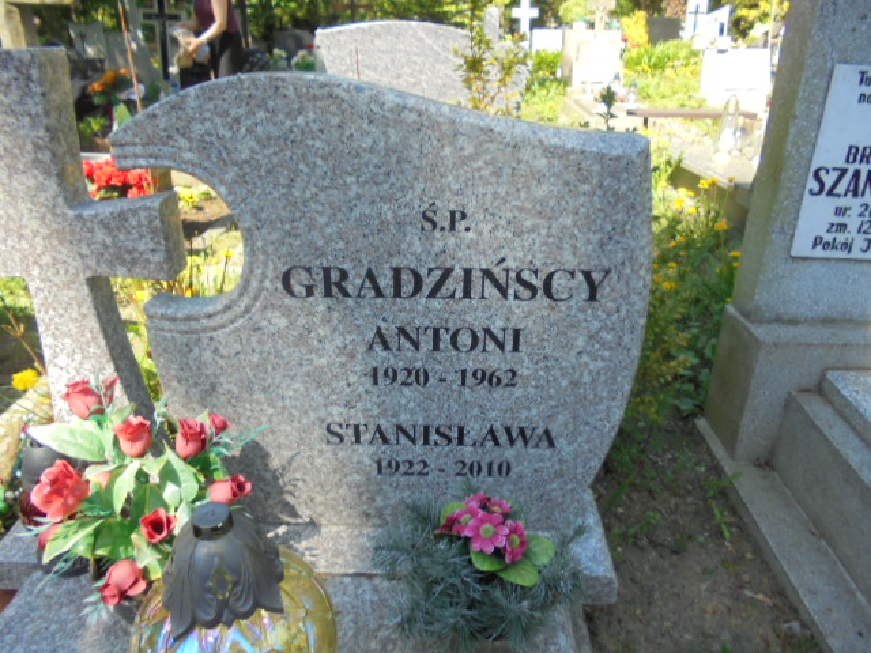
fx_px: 654
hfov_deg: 67.3
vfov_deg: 53.1
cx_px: 436
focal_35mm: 26
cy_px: 326
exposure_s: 1/250
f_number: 3.5
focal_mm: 4.6
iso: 100
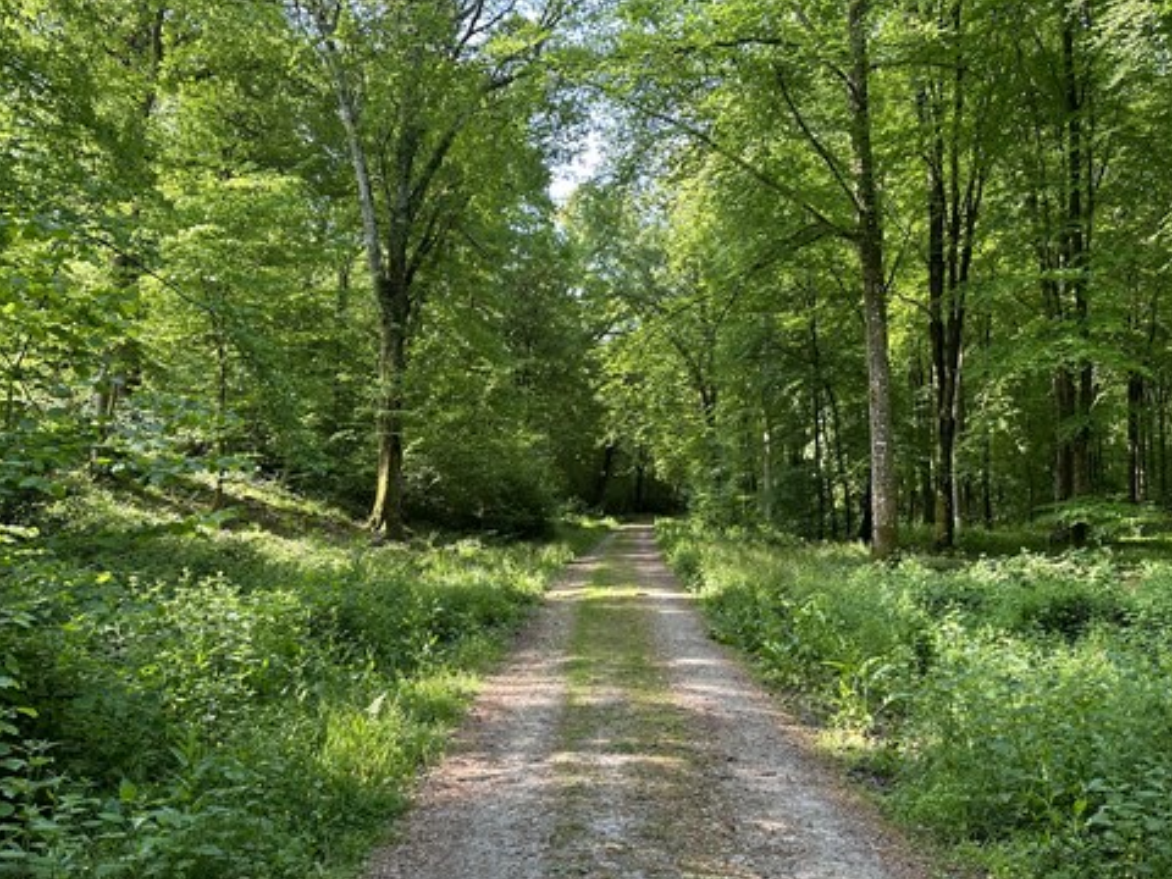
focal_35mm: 30
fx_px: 1016
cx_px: 596
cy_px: 427
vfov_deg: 46.8
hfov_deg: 60.0
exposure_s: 1/195
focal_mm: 6.86
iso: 80
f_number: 1.78
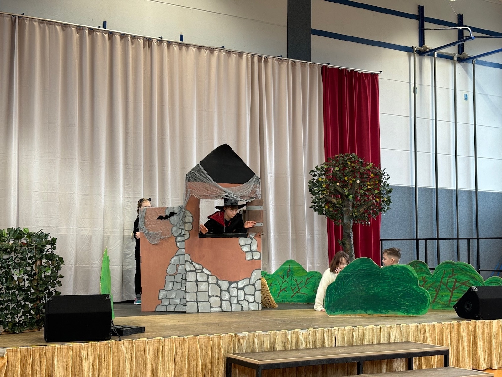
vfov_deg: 28.0
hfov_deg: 36.8
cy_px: 188
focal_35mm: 52
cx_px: 251
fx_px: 754
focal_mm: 5.96
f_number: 1.6
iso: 64
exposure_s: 1/50
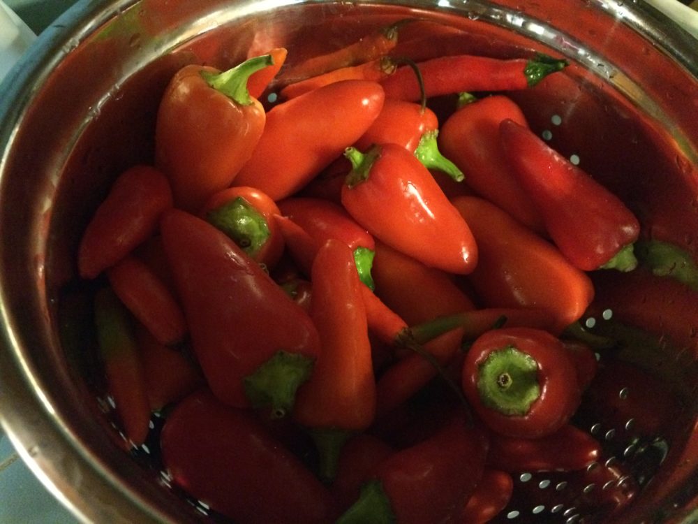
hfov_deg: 61.7
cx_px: 349
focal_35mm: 29
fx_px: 585
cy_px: 262
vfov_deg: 48.2
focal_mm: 4.15
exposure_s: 1/15
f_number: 2.2
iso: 640
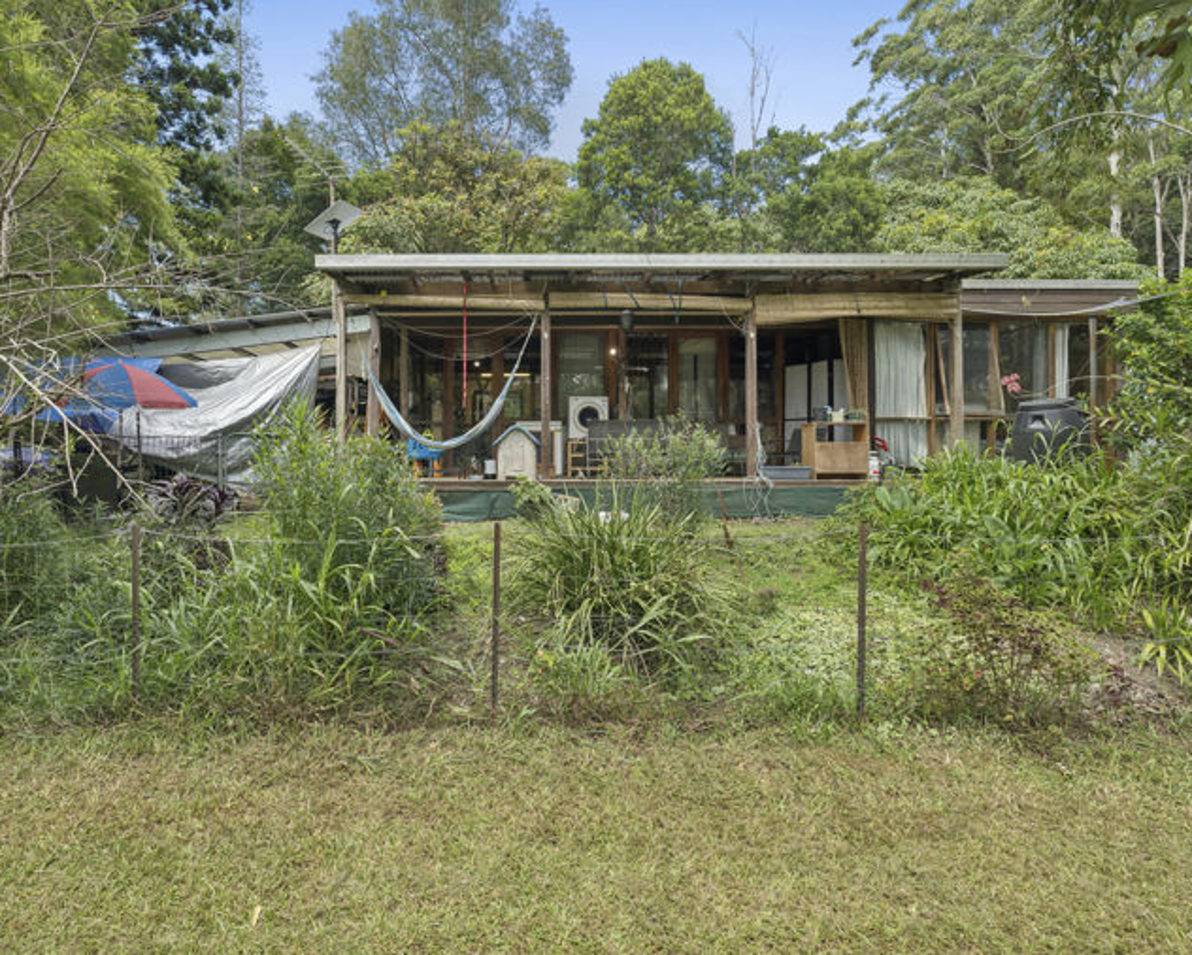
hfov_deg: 80.9
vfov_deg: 69.2
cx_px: 504
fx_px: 691
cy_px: 454
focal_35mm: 20
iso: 800
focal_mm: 16.5
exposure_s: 1/500
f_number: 9
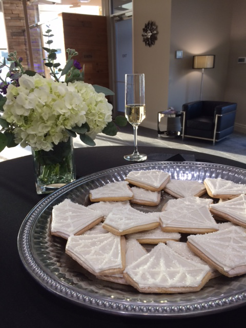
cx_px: 123
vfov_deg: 61.7
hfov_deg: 48.2
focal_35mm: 29
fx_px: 275
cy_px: 164
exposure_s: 1/30
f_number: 2.2
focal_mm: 4.15
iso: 50
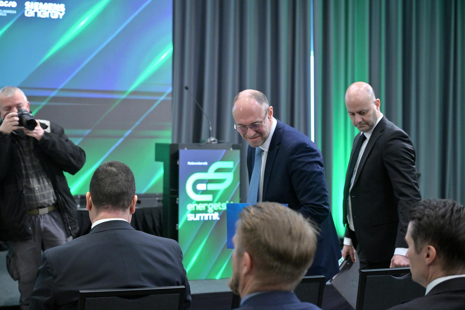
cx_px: 232
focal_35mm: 62
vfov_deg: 21.9
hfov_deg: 32.4
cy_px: 155
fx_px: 801
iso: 2000
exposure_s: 1/125
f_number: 4
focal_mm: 62
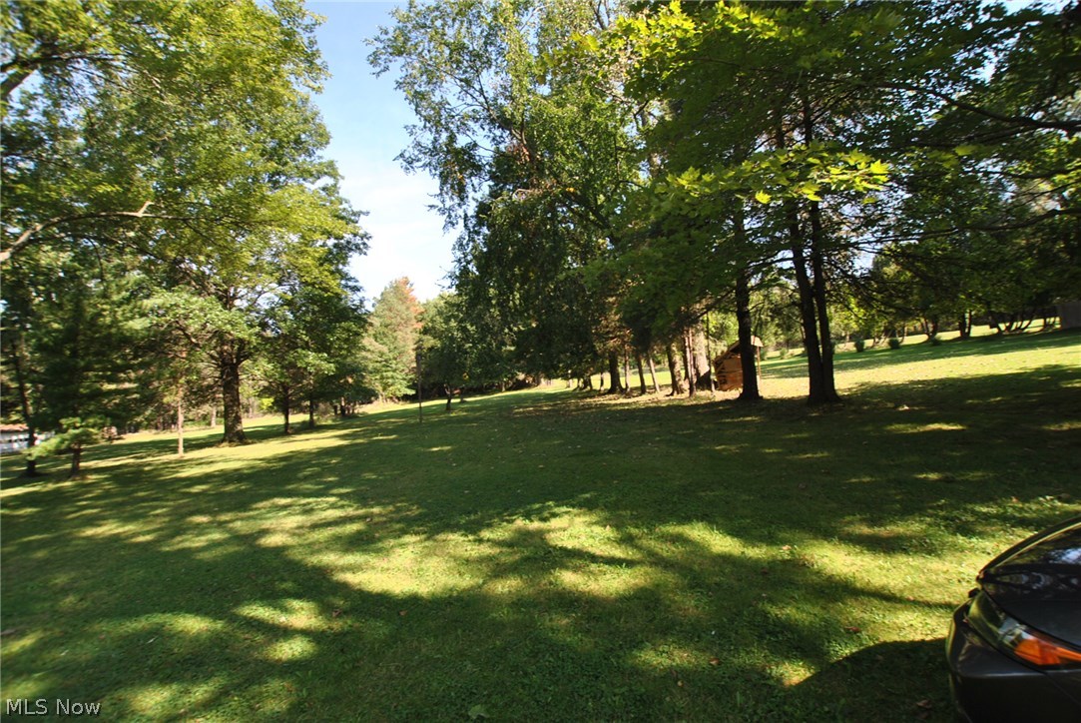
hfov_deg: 100.3
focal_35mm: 15
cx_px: 540
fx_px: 451
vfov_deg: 77.4
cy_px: 362
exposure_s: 1/125
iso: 100
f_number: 5.6
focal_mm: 10
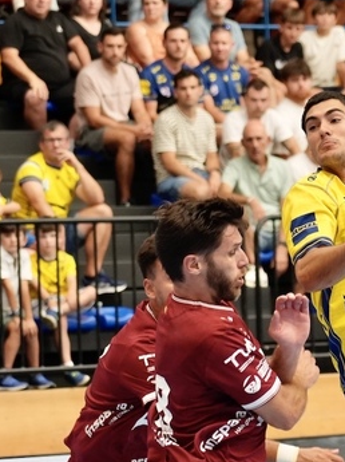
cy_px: 317
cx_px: 405
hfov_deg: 4.7
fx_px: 4234
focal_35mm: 318
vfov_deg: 6.2
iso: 1600
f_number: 4
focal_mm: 105
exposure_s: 1/500
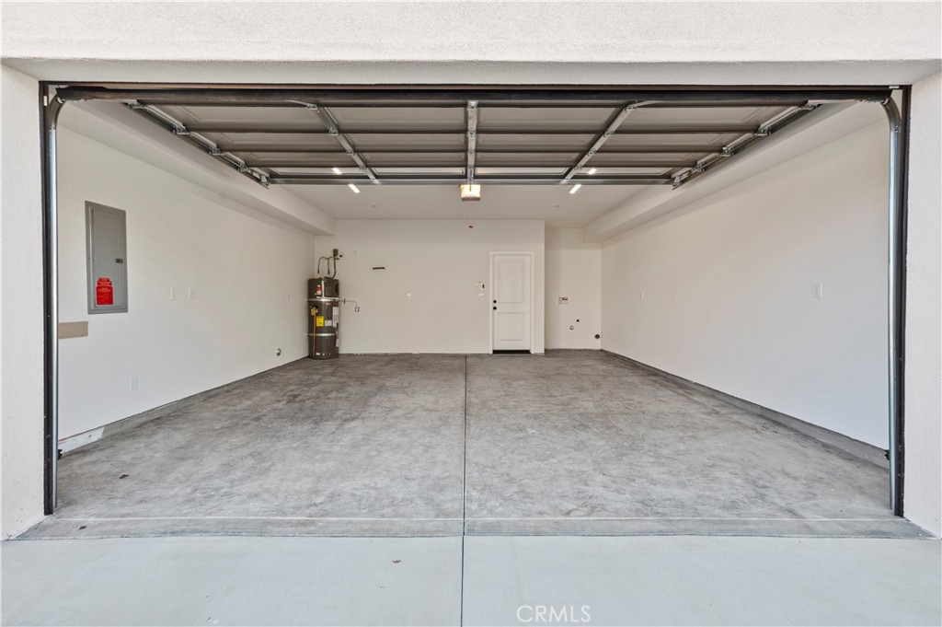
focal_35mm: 15
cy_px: 314
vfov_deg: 77.2
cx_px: 471
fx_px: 392
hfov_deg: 100.4
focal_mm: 15
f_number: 10
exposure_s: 1/13
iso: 400
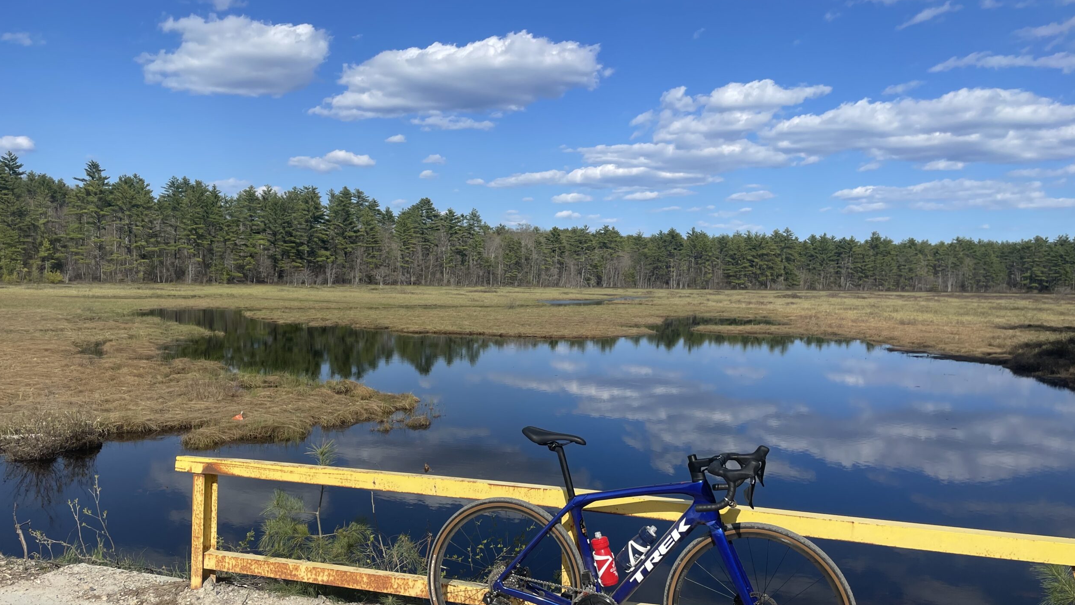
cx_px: 528
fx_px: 827
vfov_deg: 40.1
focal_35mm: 29
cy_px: 341
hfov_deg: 66.1
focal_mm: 4.2
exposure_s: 1/4831
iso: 32
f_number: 1.6
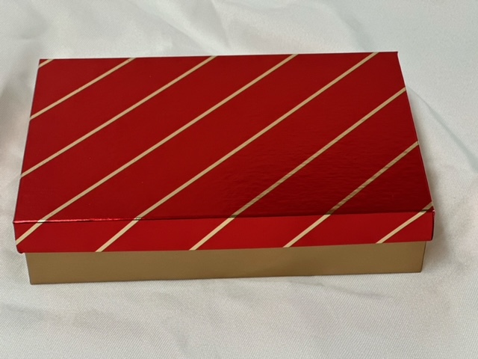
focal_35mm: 77
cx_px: 239
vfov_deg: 19.1
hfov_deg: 25.3
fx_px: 1063
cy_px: 180
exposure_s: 1/40
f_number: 2.8
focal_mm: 9
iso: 125
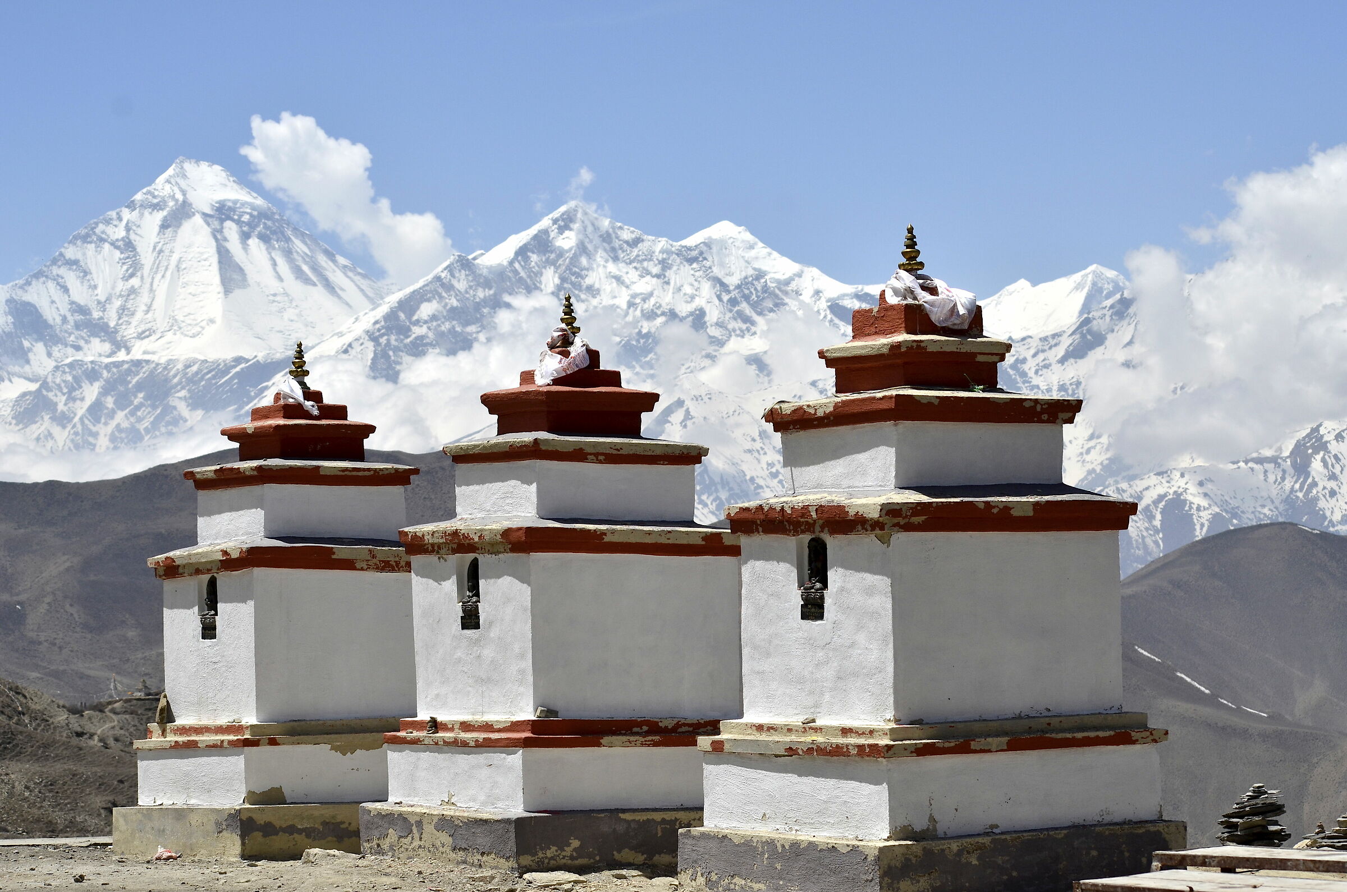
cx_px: 674
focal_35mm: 105
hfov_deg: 19.5
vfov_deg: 13.0
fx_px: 3921
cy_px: 446
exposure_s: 1/2000
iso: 160
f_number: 7.1
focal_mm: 70
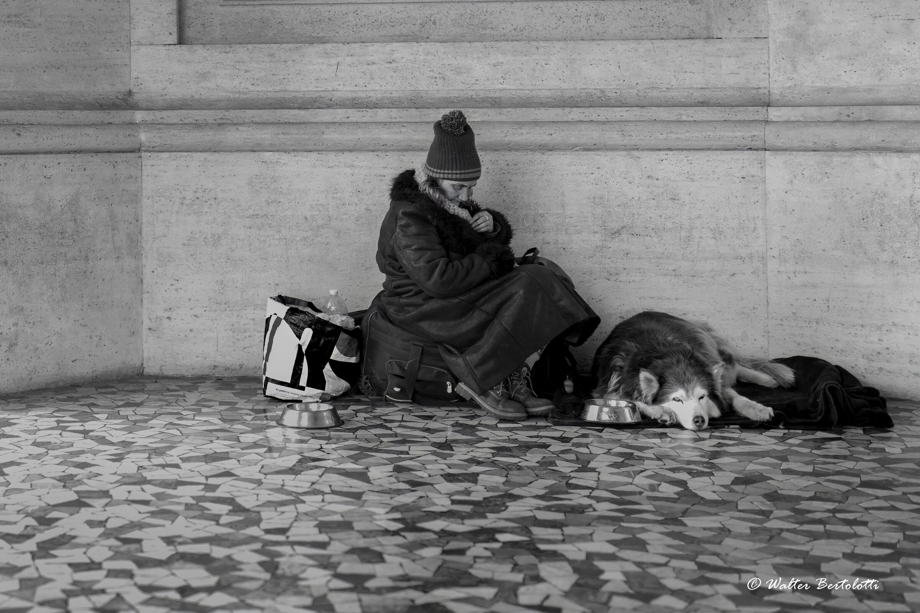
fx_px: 894
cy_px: 306
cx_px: 460
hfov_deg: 54.4
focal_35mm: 35
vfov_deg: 37.9
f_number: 1.4
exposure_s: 1/160
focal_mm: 35
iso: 640
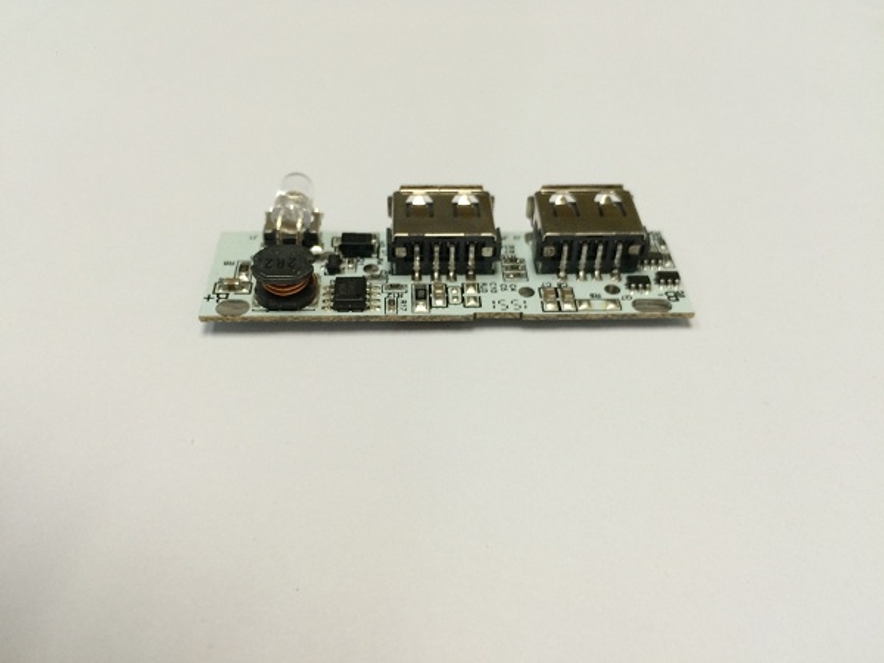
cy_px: 332
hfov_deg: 61.7
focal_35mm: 29
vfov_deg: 48.2
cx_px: 442
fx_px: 741
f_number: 2.2
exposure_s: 1/33
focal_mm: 4.15
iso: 50
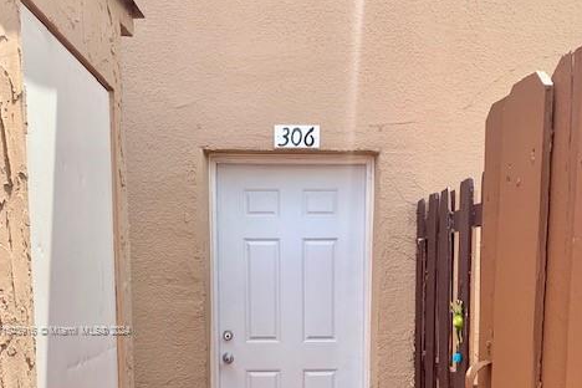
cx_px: 286
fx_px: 598
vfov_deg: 34.4
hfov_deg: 51.9
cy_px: 331
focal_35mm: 37
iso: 25
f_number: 1.8
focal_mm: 4.25
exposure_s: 1/510
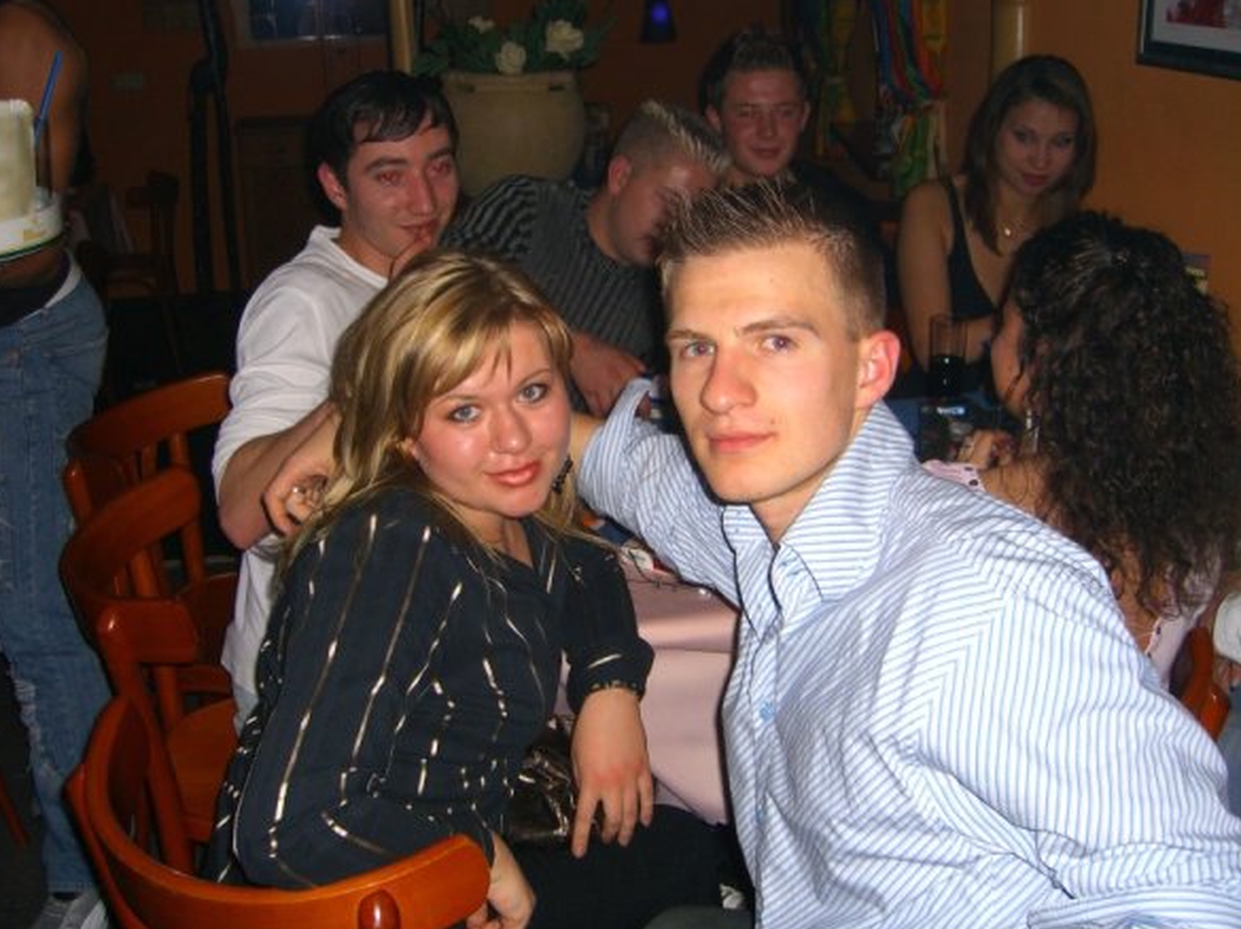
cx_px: 609
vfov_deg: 36.8
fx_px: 1397
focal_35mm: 39
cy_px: 460
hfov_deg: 47.9
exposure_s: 1/60
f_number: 2.8
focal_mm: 7.9
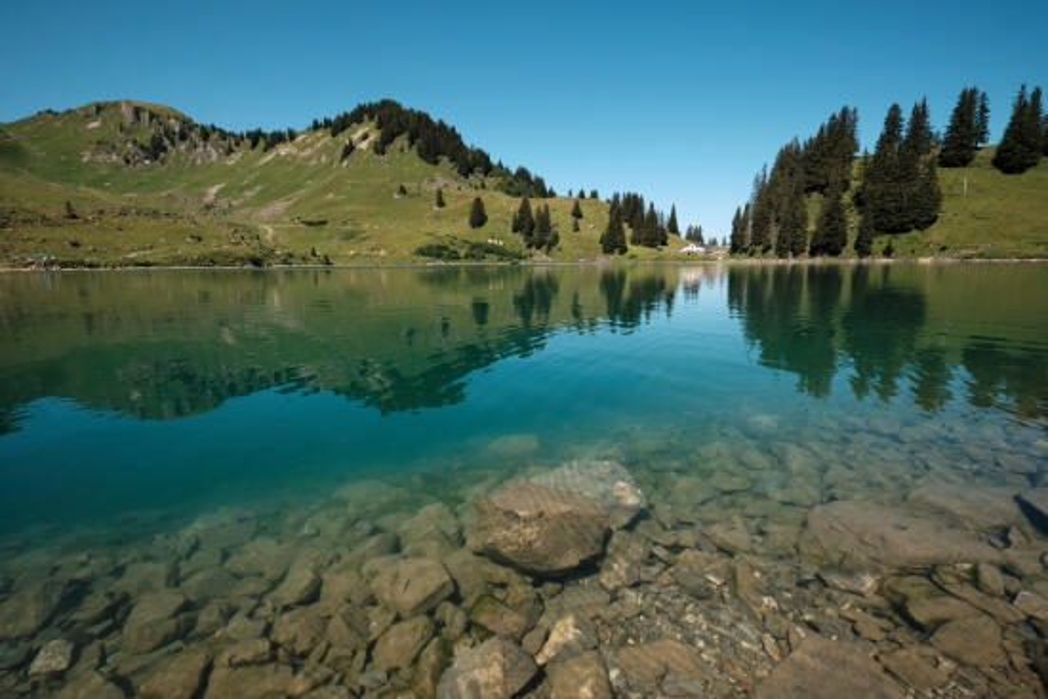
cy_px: 350
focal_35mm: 15
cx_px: 524
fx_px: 437
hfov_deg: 100.4
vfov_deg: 77.4
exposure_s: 1/220
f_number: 8
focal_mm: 10
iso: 160
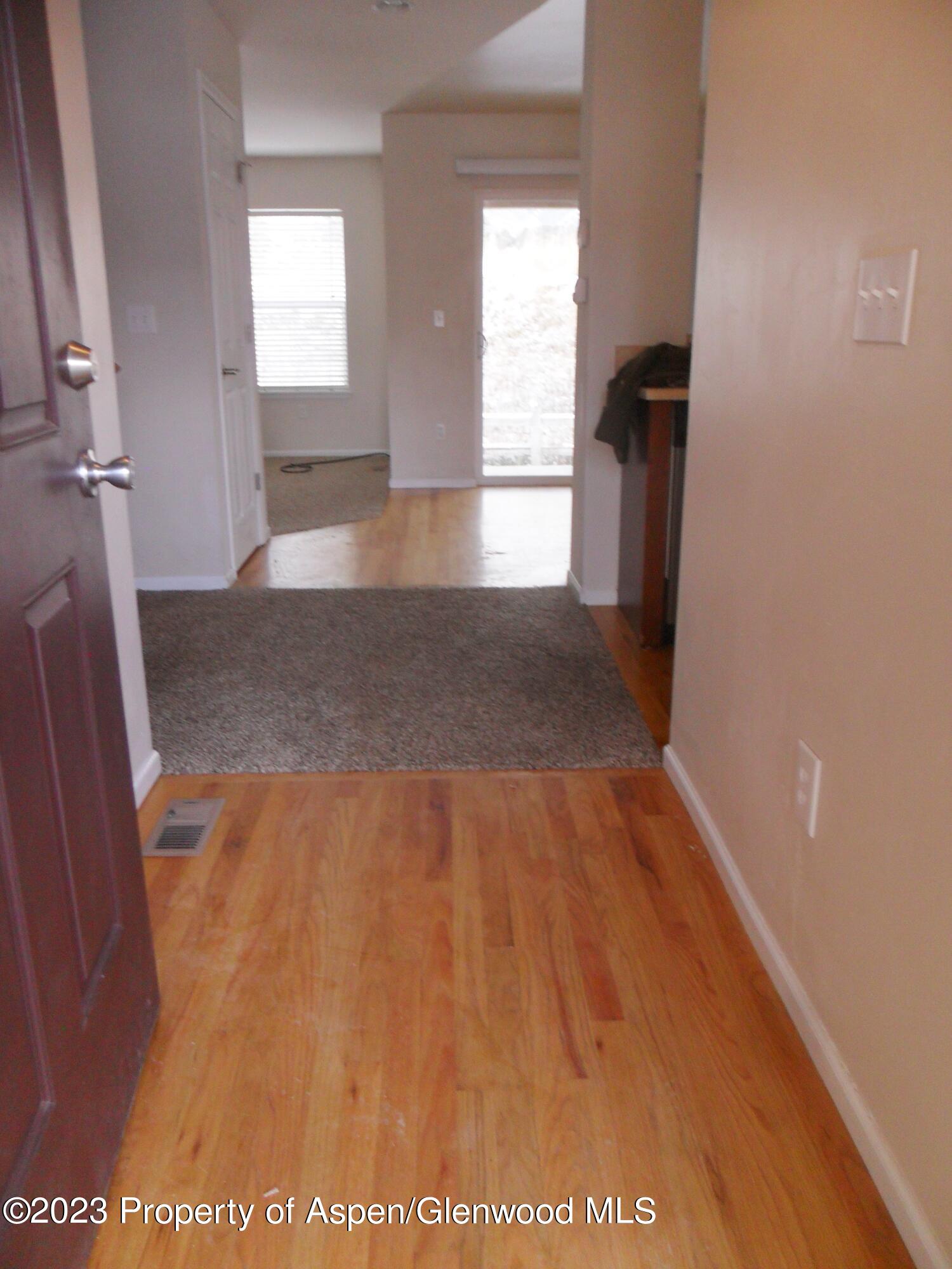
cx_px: 476
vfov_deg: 65.3
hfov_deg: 51.4
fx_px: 990
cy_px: 634
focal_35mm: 27
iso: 100
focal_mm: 4.9
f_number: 3.5
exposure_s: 1/45
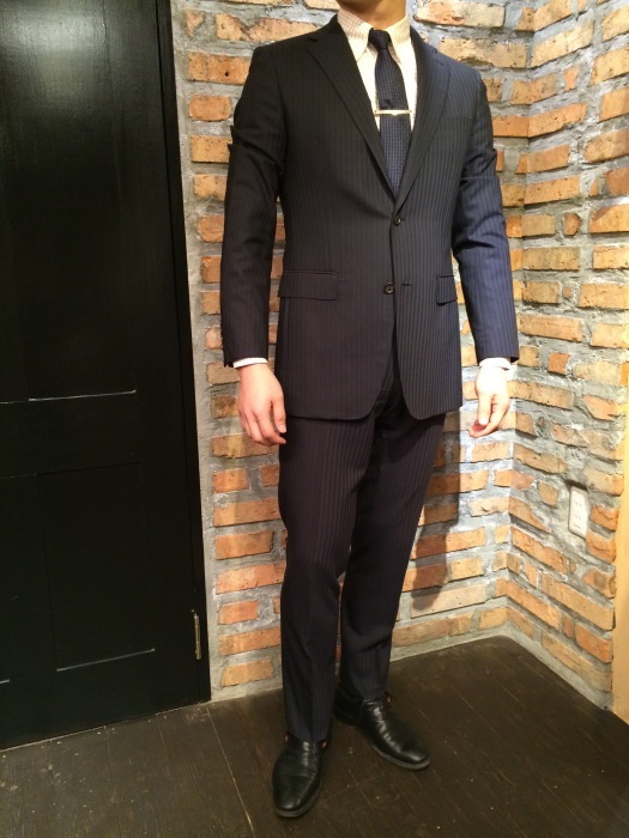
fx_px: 703
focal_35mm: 29
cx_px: 314
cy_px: 419
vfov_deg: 61.7
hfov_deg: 48.2
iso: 250
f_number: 2.2
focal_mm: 4.15
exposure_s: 1/20
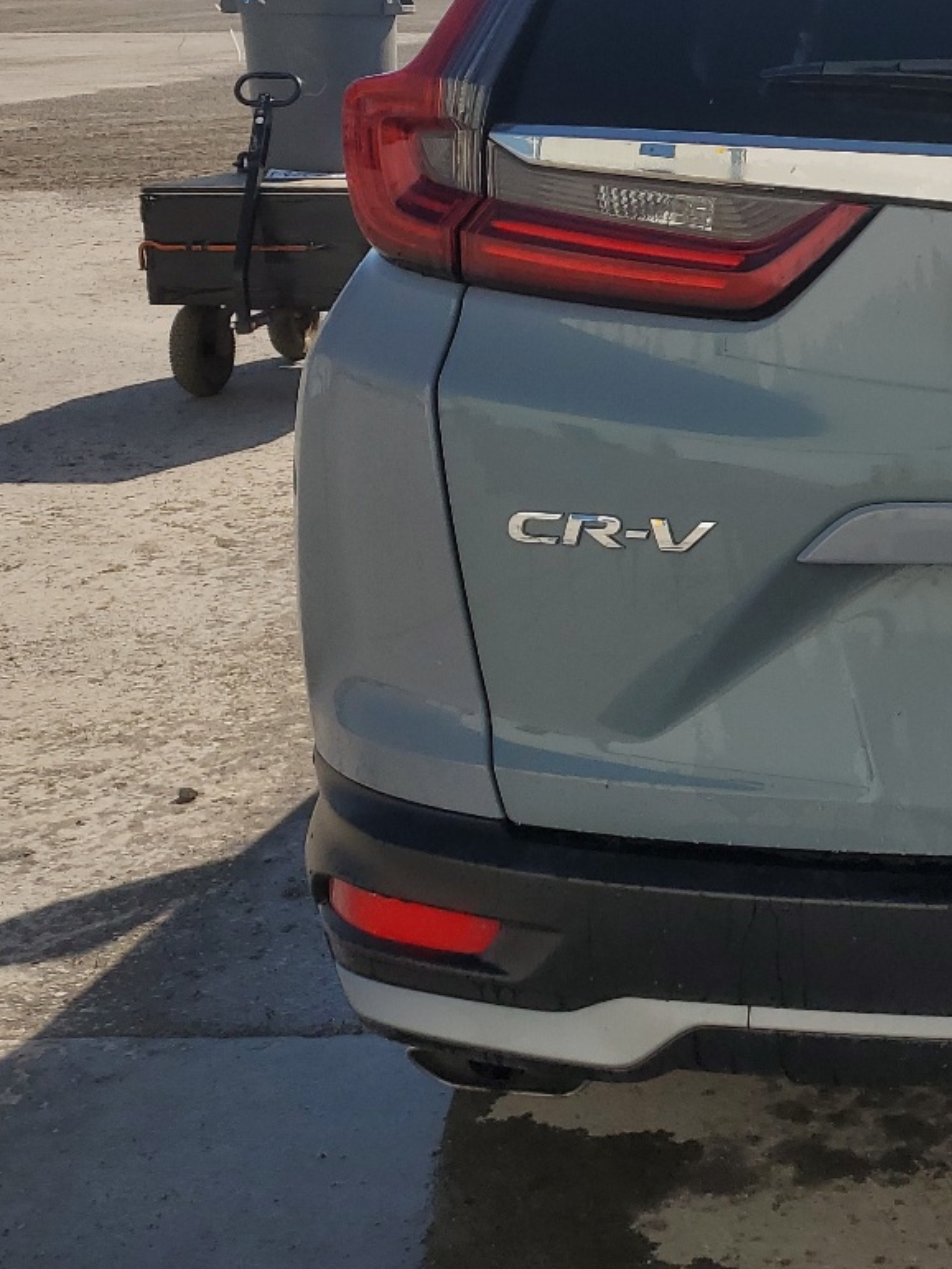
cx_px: 1206
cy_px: 420
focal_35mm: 54
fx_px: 1979
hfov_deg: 24.0
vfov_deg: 35.2
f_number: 1.5
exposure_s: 1/5000
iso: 50
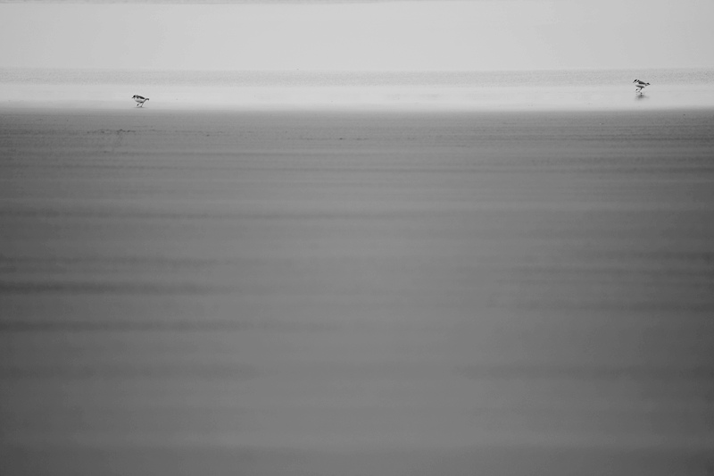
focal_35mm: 300
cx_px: 357
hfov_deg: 6.9
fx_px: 5948
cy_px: 238
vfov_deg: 4.6
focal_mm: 300
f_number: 5.6
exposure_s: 1/400
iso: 100
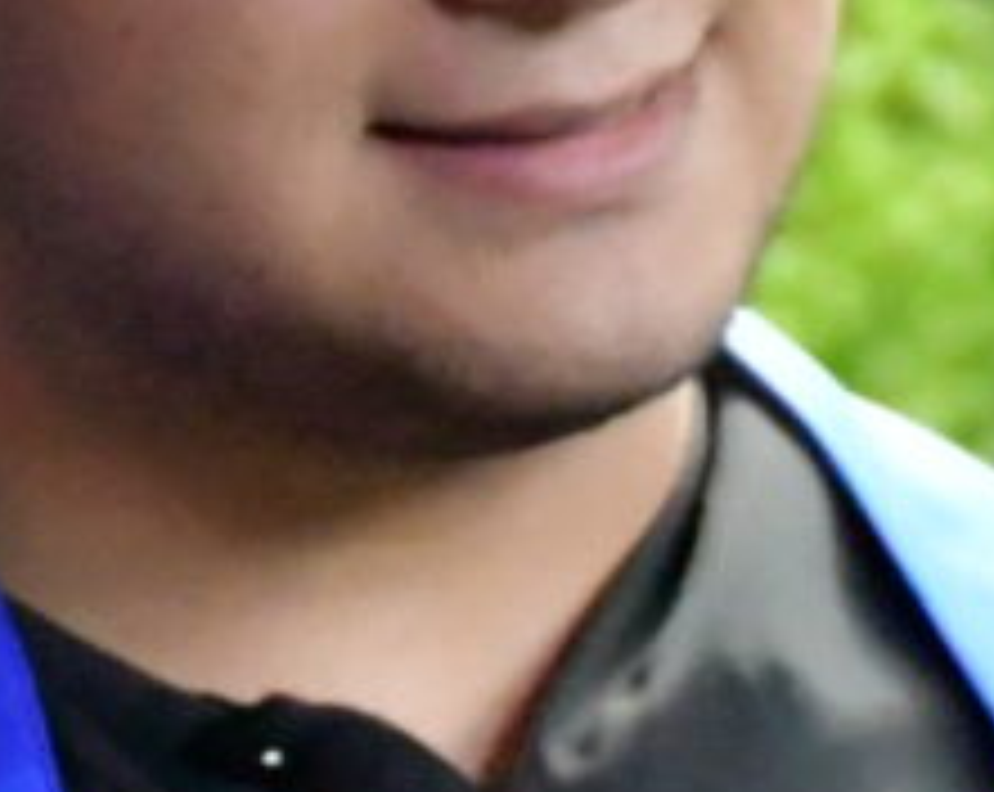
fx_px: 34065
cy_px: 1508
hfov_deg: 1.7
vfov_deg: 1.3
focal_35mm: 1160
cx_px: 1052
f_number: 5.3
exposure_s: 1/25
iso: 12800
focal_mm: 95
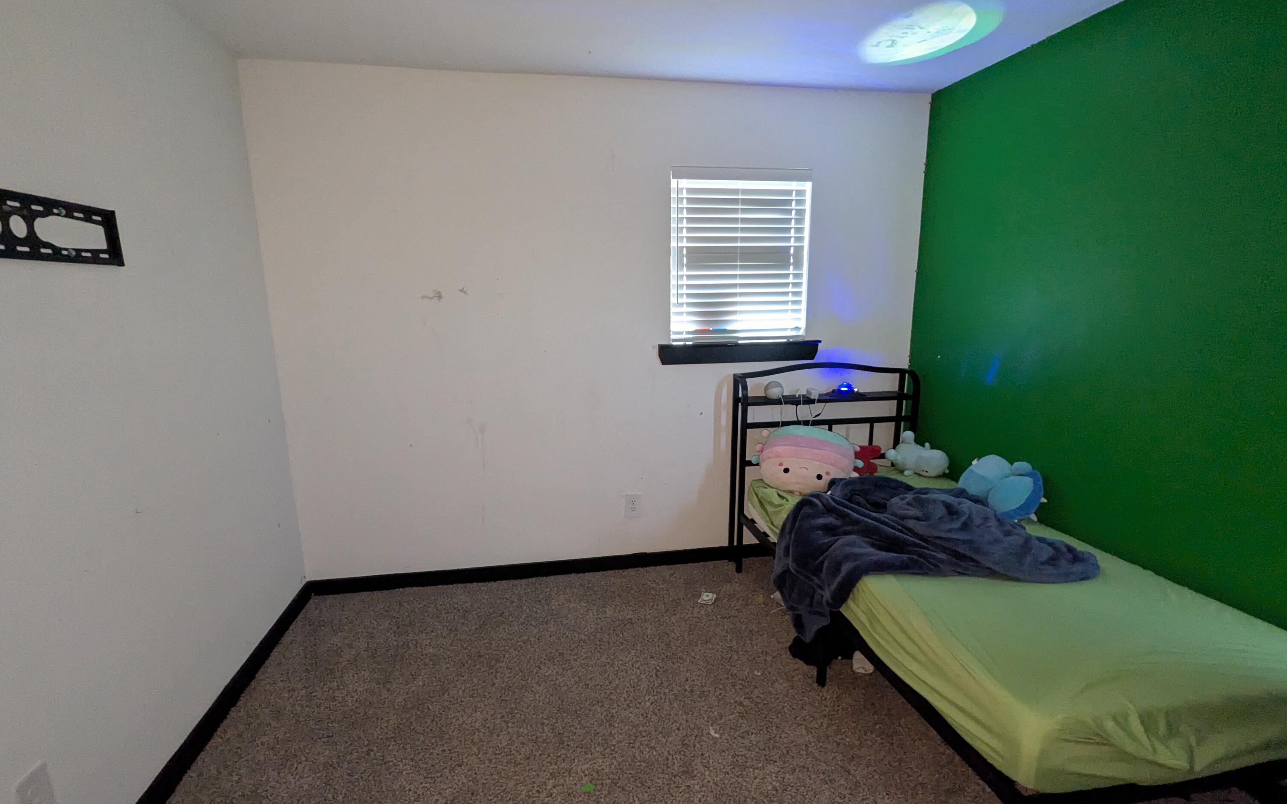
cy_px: 423
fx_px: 596
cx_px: 643
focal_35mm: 17
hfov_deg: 94.4
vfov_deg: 68.0
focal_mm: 2.35
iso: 694
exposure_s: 1/25
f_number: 2.2
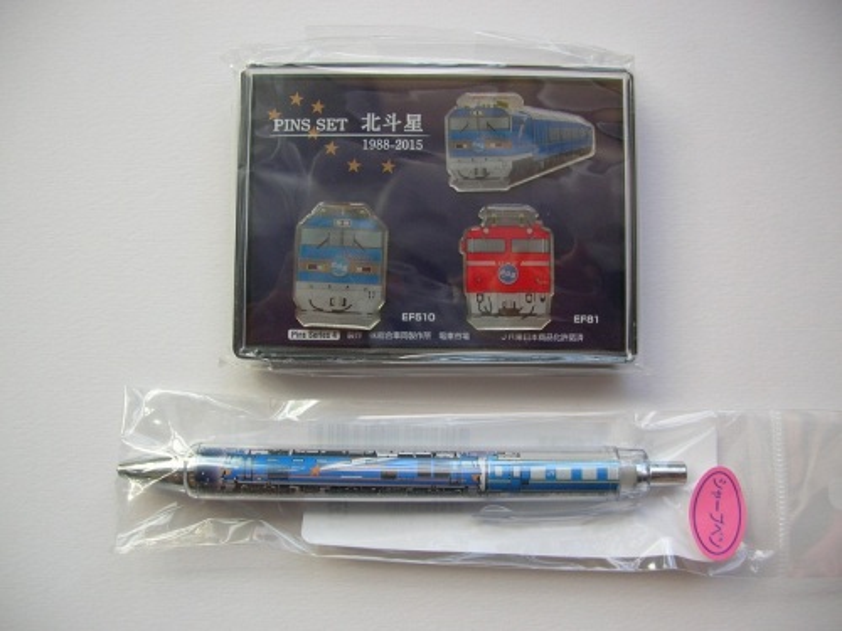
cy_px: 316
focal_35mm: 35
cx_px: 421
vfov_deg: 40.7
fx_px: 851
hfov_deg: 52.6
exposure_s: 1/39.2
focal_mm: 5.8
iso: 50
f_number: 2.8
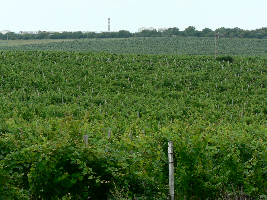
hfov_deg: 9.1
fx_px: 1681
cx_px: 96
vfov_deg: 6.8
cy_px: 94
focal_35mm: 218
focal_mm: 25.1
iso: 80
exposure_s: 1/250
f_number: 4
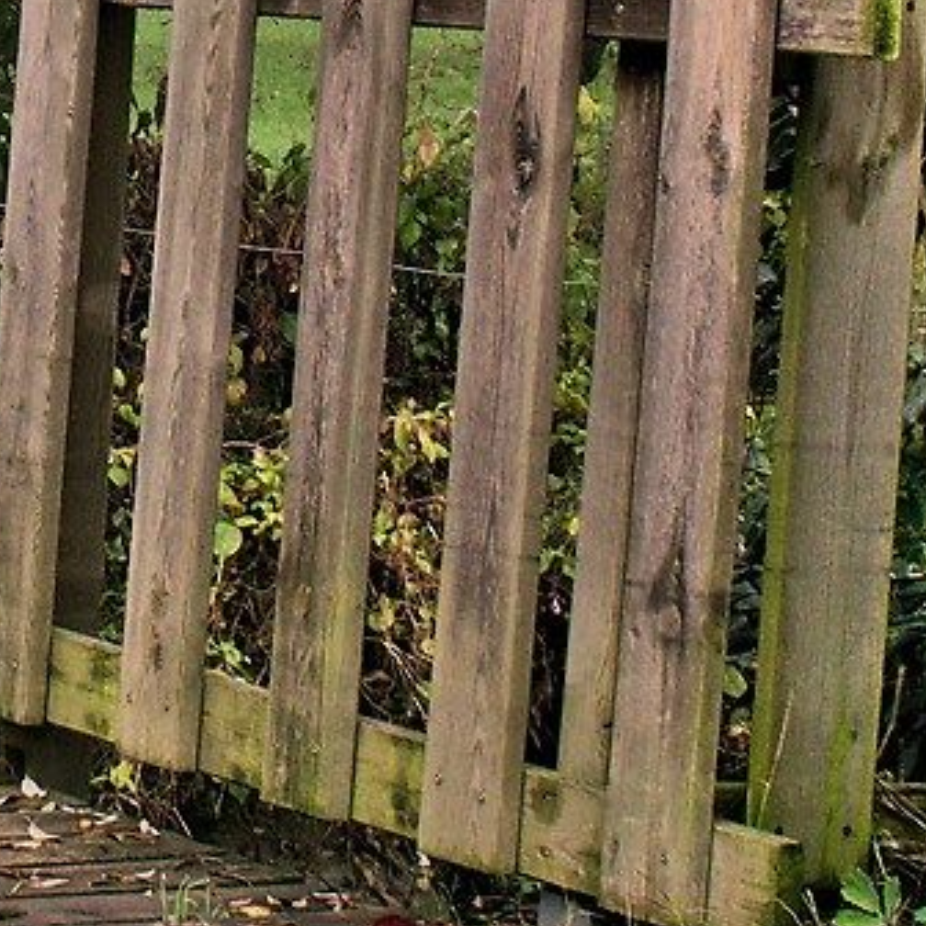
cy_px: -430
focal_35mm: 164
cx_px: -132
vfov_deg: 10.3
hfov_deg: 10.5
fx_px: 4963
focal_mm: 18
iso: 100
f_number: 8
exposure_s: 1/1.6
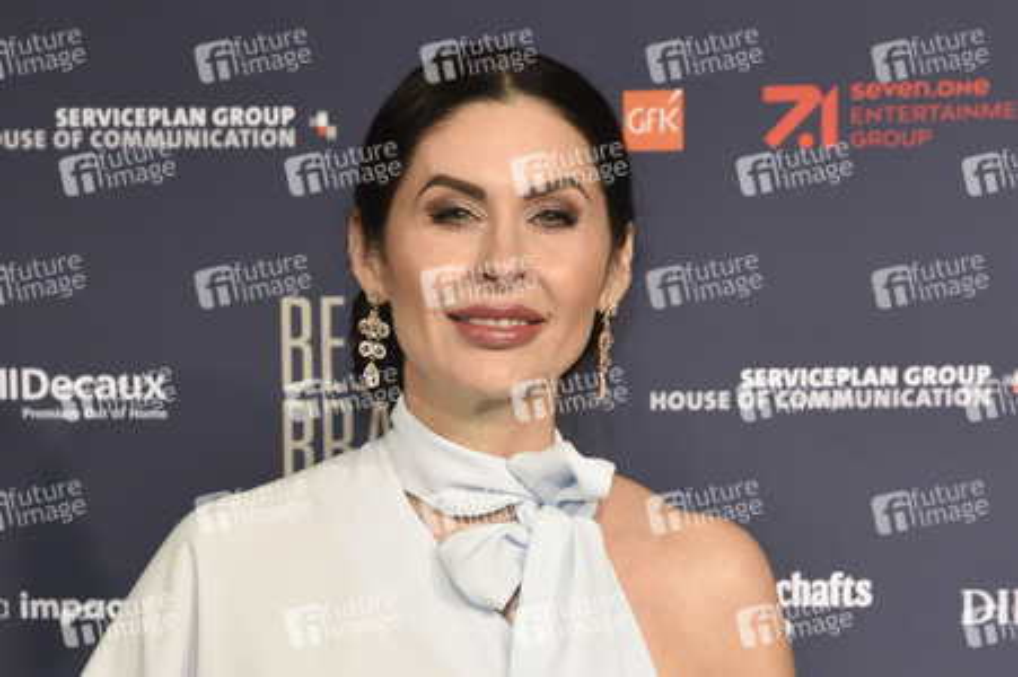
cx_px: 509
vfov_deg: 13.0
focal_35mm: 105
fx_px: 2967
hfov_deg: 19.5
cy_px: 338
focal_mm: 105
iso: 1250
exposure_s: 1/200
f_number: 7.1
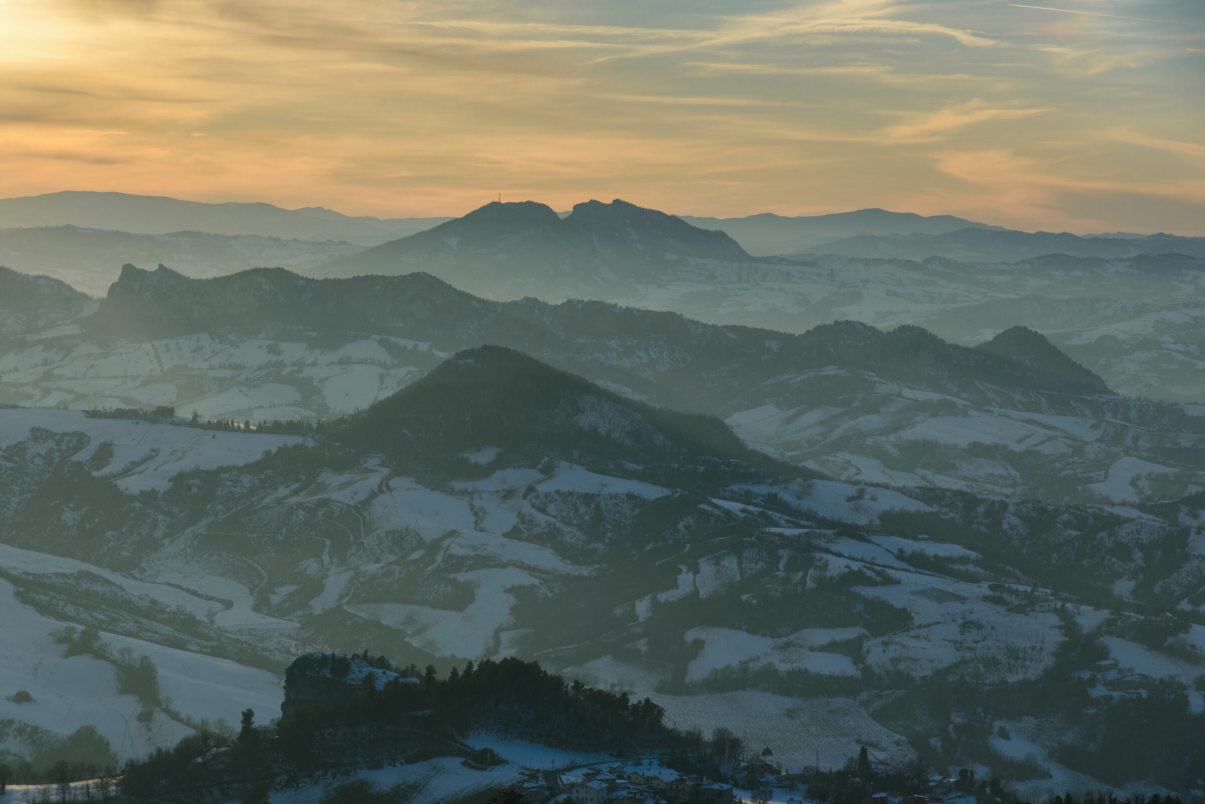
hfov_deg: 21.5
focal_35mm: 95
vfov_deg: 14.4
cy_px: 402
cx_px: 602
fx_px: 3181
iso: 100
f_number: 10
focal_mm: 95
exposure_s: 1/320
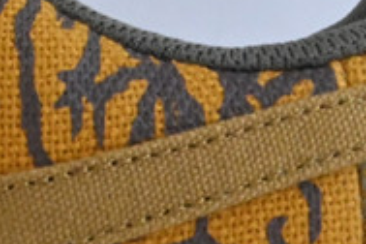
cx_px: -378
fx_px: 3863
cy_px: 157
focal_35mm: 380
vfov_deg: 3.6
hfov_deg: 5.3
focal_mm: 40
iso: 1600
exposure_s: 1/15
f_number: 36
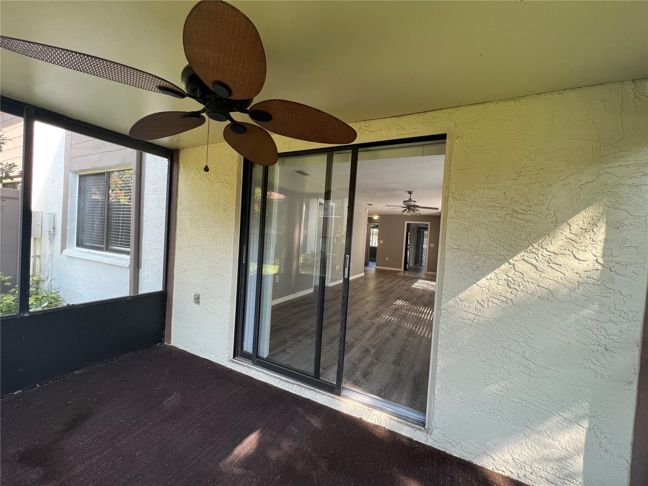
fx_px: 243
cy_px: 243
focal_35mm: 13
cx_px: 324
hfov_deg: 106.2
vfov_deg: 89.9
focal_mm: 1.57
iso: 100
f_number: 1.8
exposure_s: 1/99
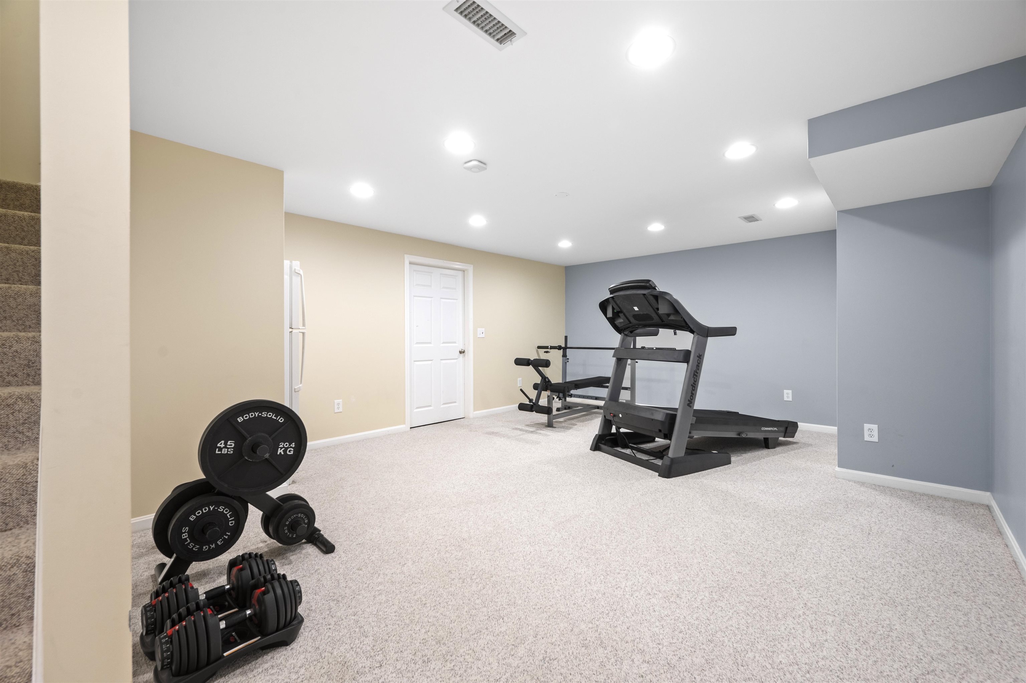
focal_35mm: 15
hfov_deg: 100.4
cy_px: 342
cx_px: 513
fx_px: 427
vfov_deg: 77.2
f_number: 7.1
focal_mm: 15
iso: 250
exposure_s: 3
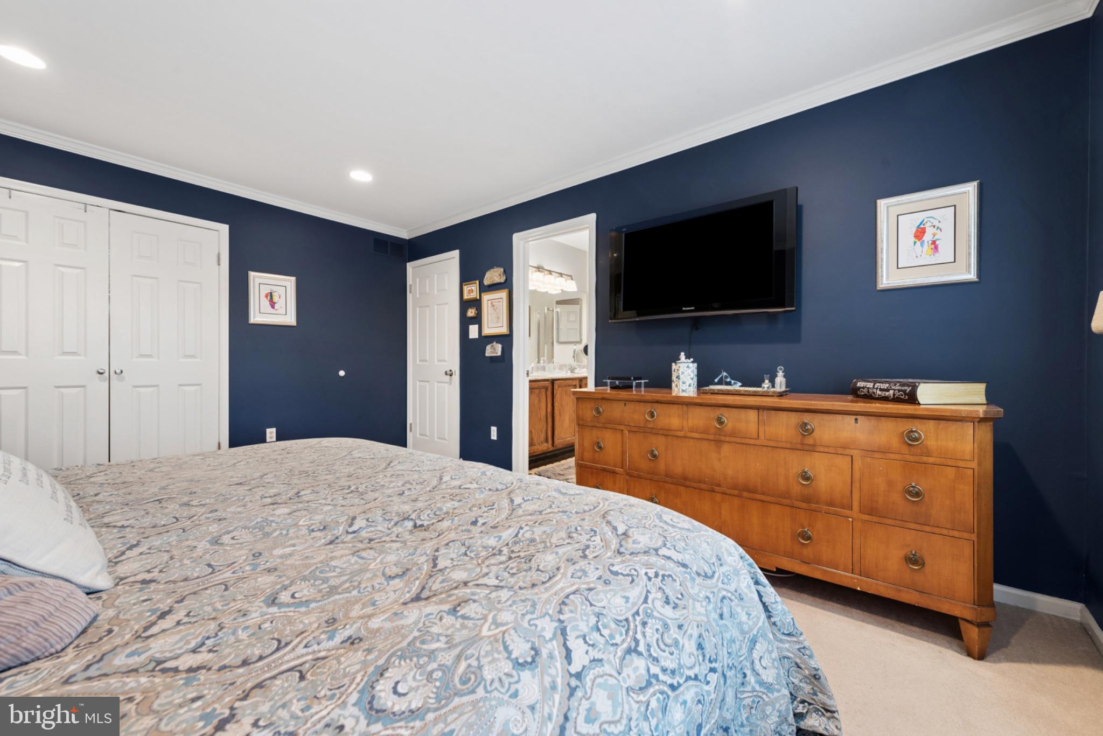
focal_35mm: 14
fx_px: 429
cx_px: 552
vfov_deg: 81.3
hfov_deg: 104.2
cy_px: 368
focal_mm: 14
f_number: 9
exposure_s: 1/6
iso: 250
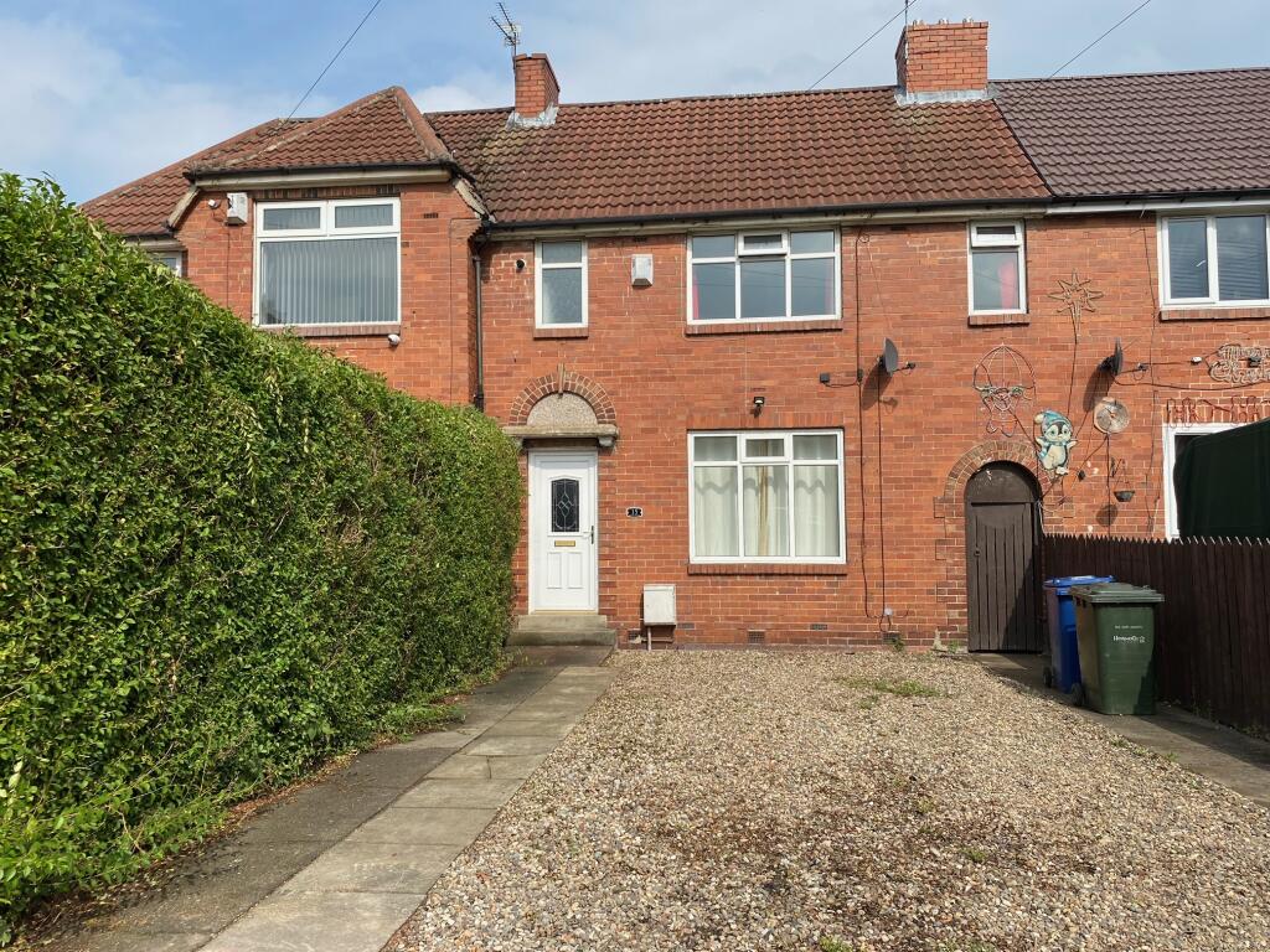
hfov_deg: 67.3
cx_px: 635
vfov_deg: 53.1
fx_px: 954
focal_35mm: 26
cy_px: 476
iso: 32
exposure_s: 1/3205
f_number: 1.8
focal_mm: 4.25
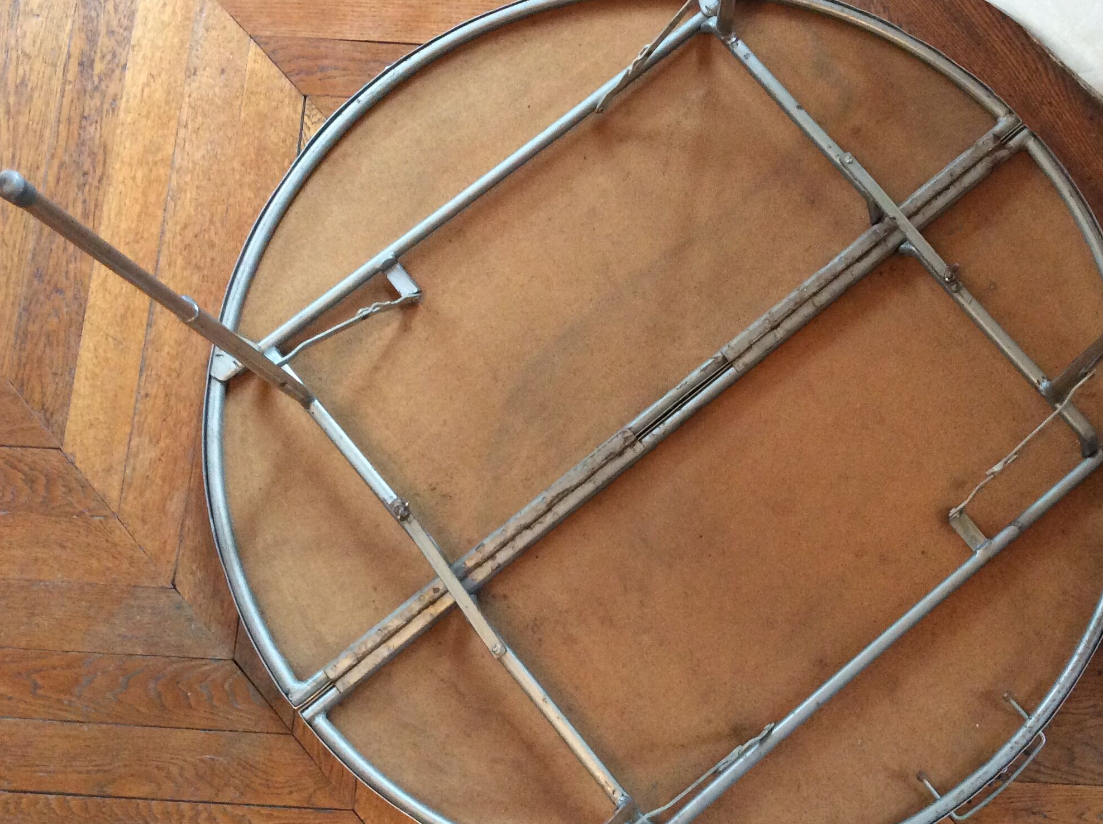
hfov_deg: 44.4
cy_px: 414
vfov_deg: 34.3
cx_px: 700
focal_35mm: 42
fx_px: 1336
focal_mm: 3.3
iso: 250
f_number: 2.4
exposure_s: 1/25
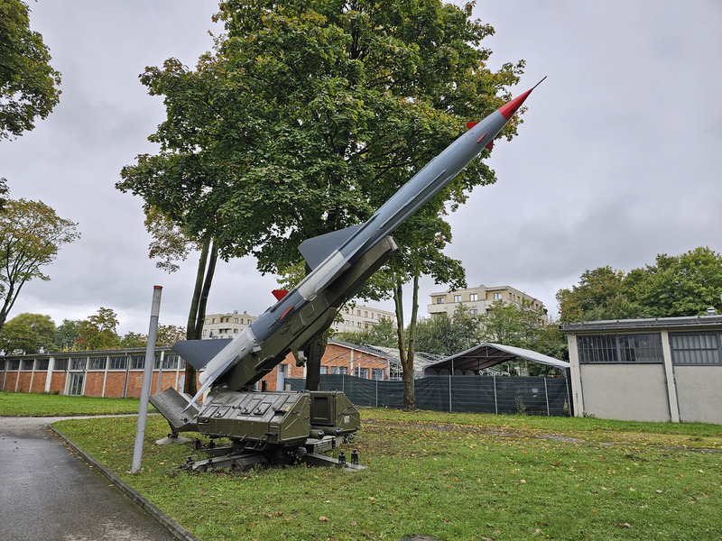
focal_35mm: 23
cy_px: 270
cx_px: 361
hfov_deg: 73.9
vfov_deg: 58.9
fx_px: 480
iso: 25
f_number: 1.7
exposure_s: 1/180
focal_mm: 6.3
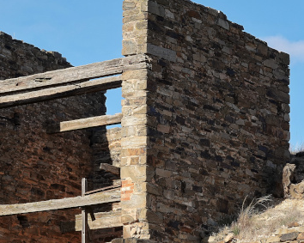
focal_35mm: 195
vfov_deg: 7.9
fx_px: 1754
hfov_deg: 9.9
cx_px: 53
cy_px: 160
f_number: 4
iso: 100
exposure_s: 1/640
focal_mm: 42.08
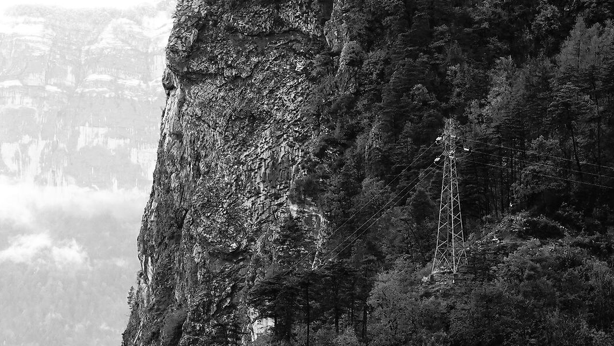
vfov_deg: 5.8
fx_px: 3420
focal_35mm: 210
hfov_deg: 10.3
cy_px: 114
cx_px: 297
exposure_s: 1/125
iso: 400
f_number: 4
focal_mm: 32.07
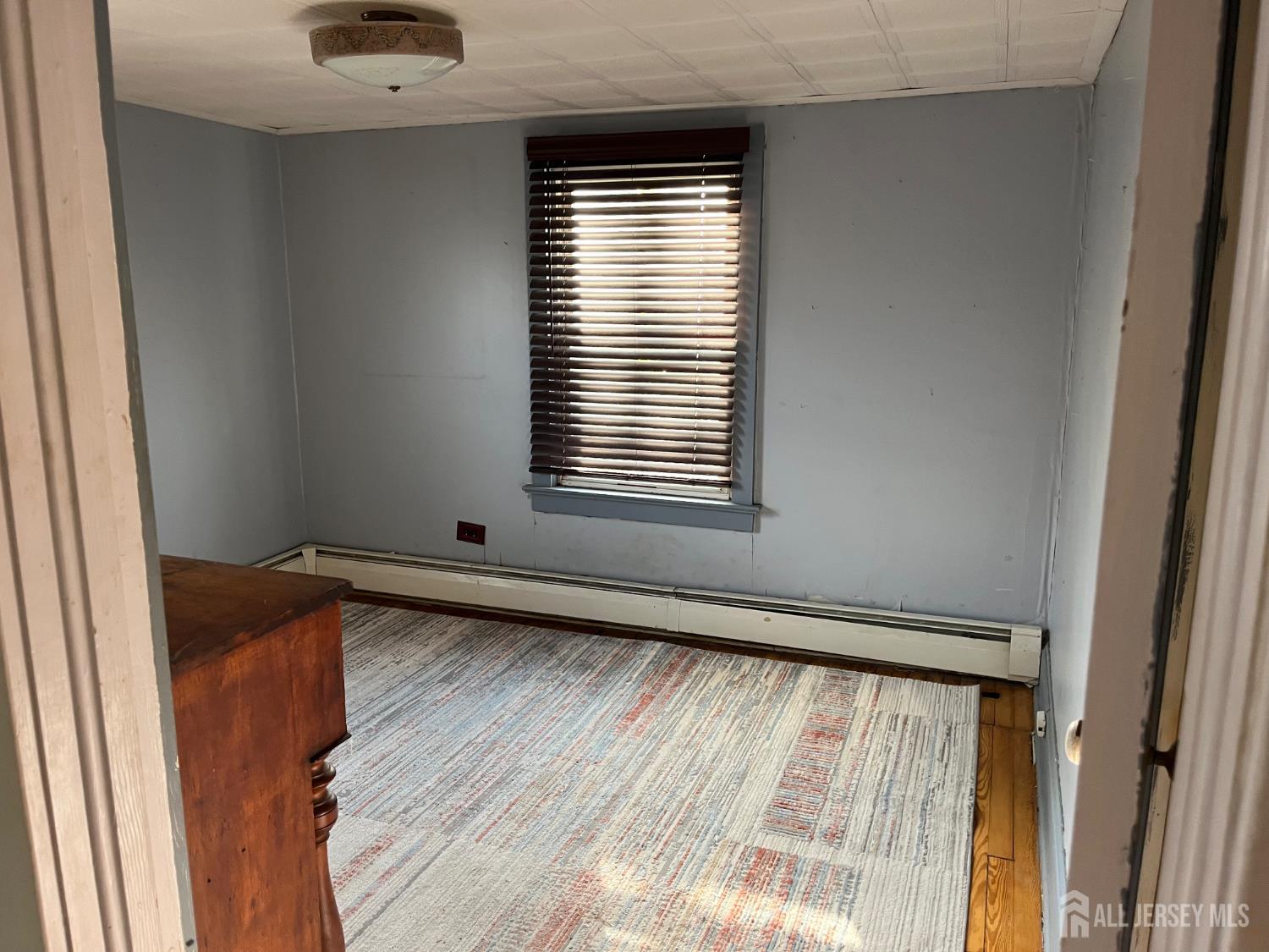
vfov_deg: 53.1
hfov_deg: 67.3
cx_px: 634
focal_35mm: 26
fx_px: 953
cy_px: 476
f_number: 1.6
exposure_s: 1/76
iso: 125
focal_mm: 5.1
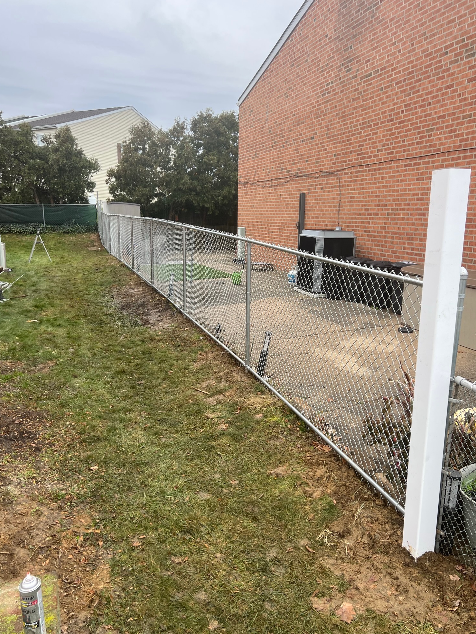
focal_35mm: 27
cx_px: 238
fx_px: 495
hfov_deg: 51.4
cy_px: 319
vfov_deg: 65.3
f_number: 1.5
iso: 50
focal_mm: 5.7
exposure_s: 1/304
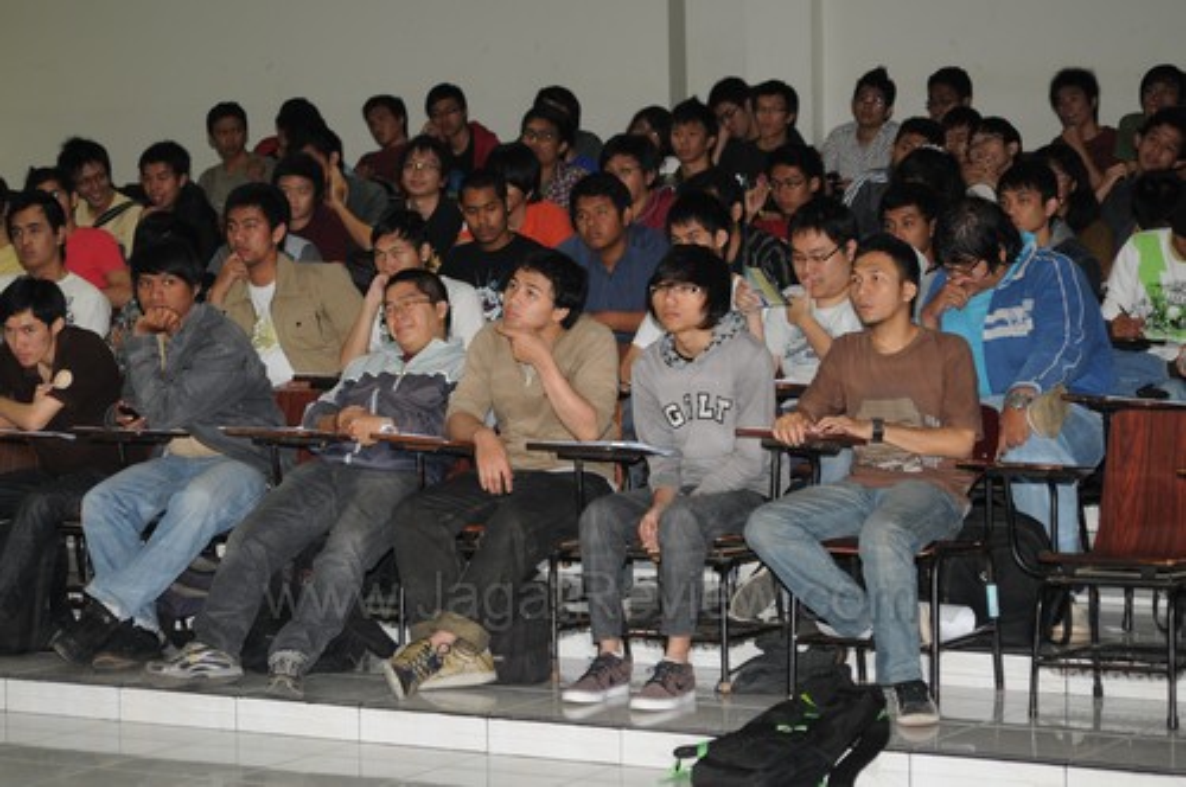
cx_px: 593
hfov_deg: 19.5
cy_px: 394
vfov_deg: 13.0
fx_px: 3455
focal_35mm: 105
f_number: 4.5
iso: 200
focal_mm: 70
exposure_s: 1/60
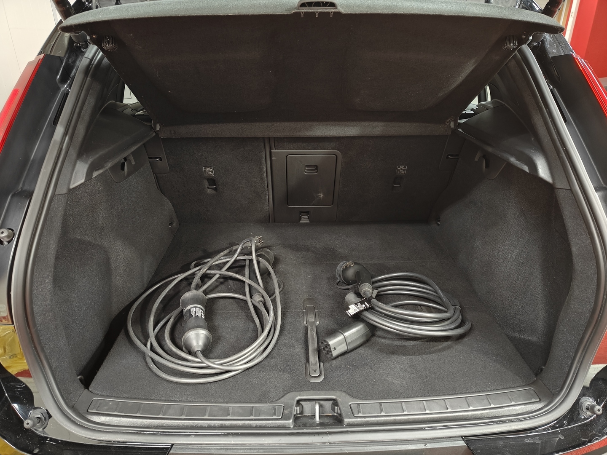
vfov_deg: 56.8
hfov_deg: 71.6
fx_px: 421
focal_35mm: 24
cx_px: 304
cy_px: 228
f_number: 1.8
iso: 1250
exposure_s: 1/33
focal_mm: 5.59
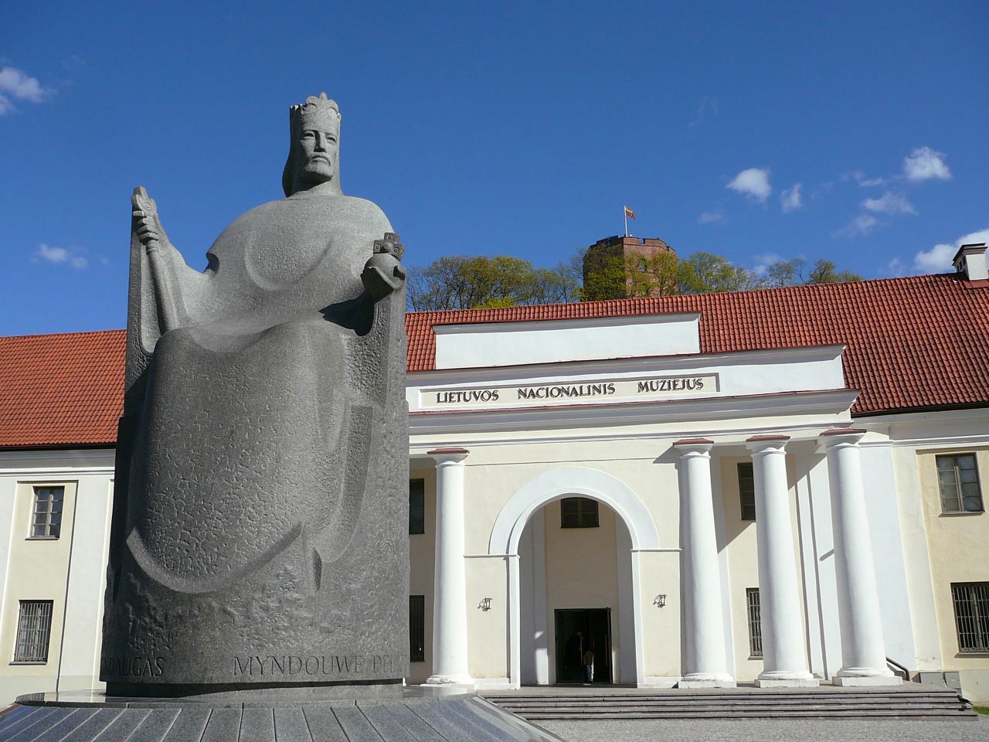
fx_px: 1000
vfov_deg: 40.7
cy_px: 371
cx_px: 494
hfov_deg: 52.6
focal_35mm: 35
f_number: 5
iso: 80
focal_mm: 5.2
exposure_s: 1/640
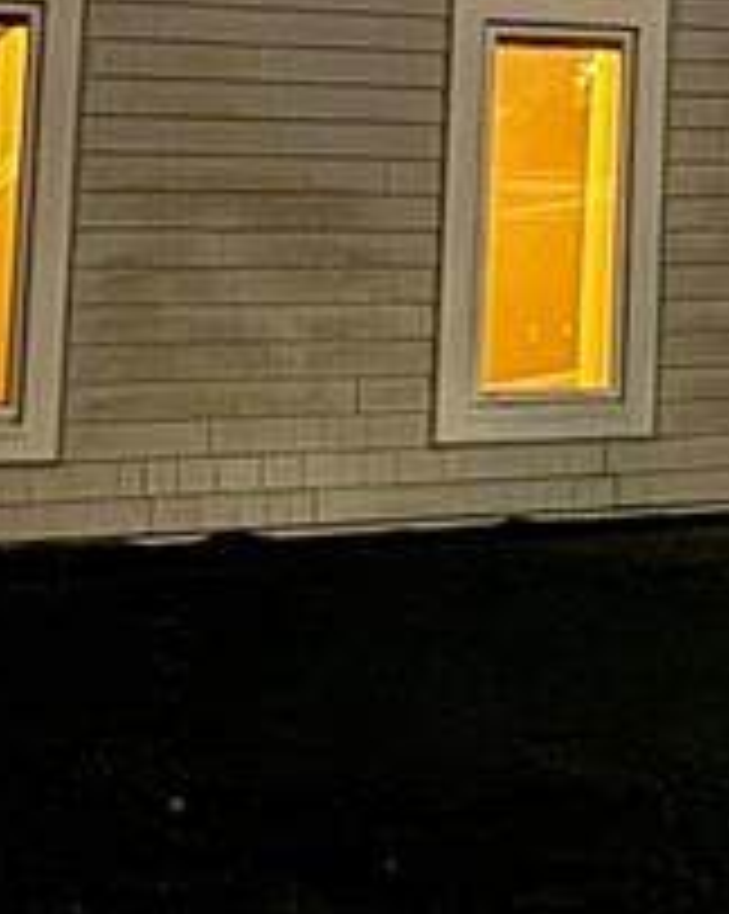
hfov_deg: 19.6
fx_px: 1864
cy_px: -164
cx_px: 1051
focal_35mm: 69
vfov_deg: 25.0
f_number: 2.2
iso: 1250
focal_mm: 2.22
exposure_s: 1/12
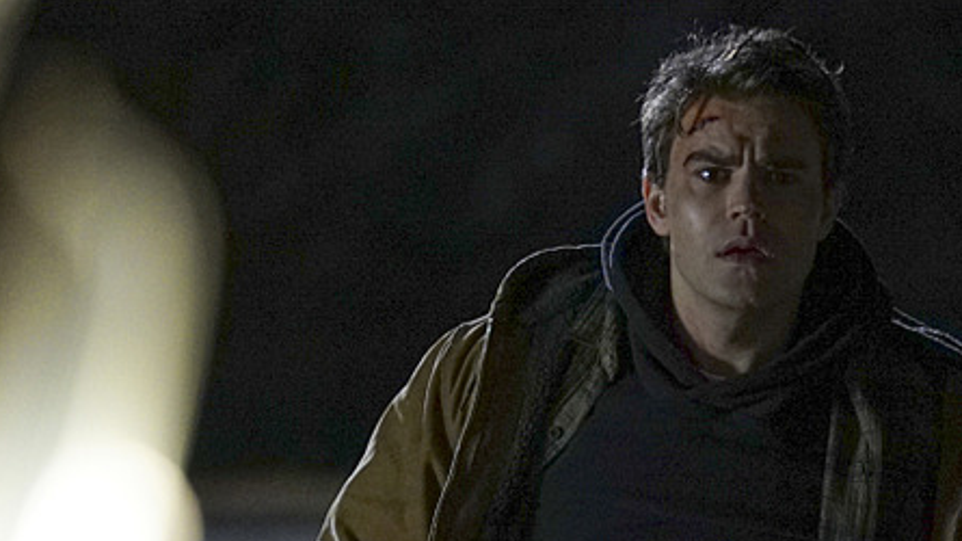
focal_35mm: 367
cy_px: 560
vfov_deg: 3.3
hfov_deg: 5.9
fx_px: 9359
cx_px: 694
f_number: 4
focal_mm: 200
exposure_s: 1/60
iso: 8000
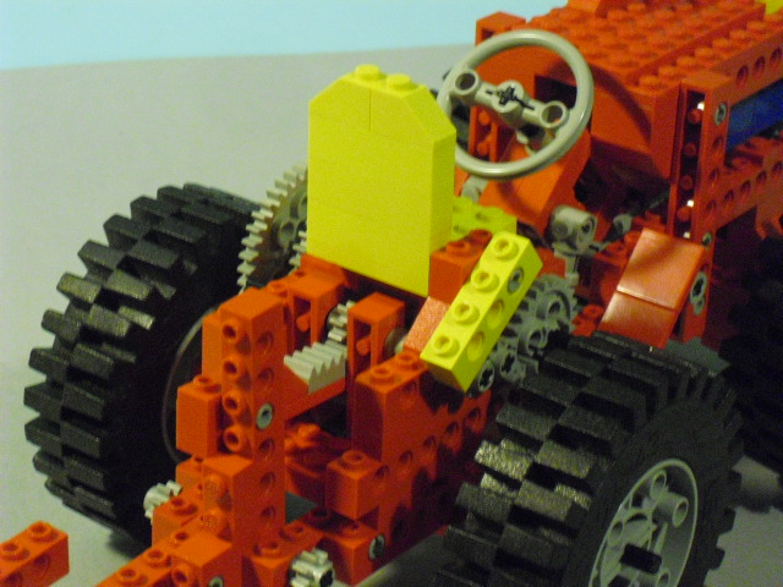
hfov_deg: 18.4
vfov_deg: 13.8
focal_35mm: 107
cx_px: 392
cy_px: 294
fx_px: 2420
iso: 800
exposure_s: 1/15
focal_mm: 18.9
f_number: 5.6
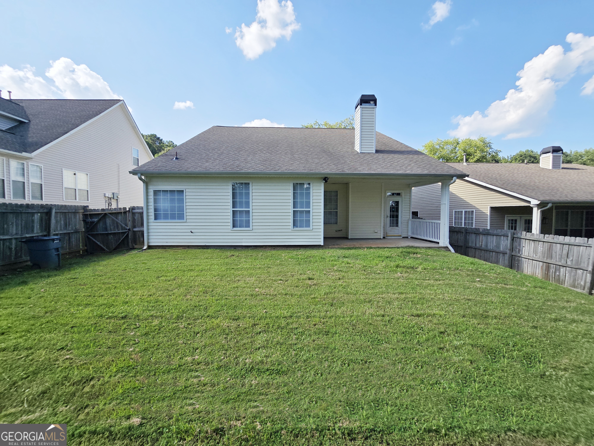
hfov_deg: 106.2
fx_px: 223
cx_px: 297
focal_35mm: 13
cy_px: 223
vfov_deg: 89.9
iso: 50
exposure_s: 1/1967
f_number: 2.2
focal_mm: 2.2
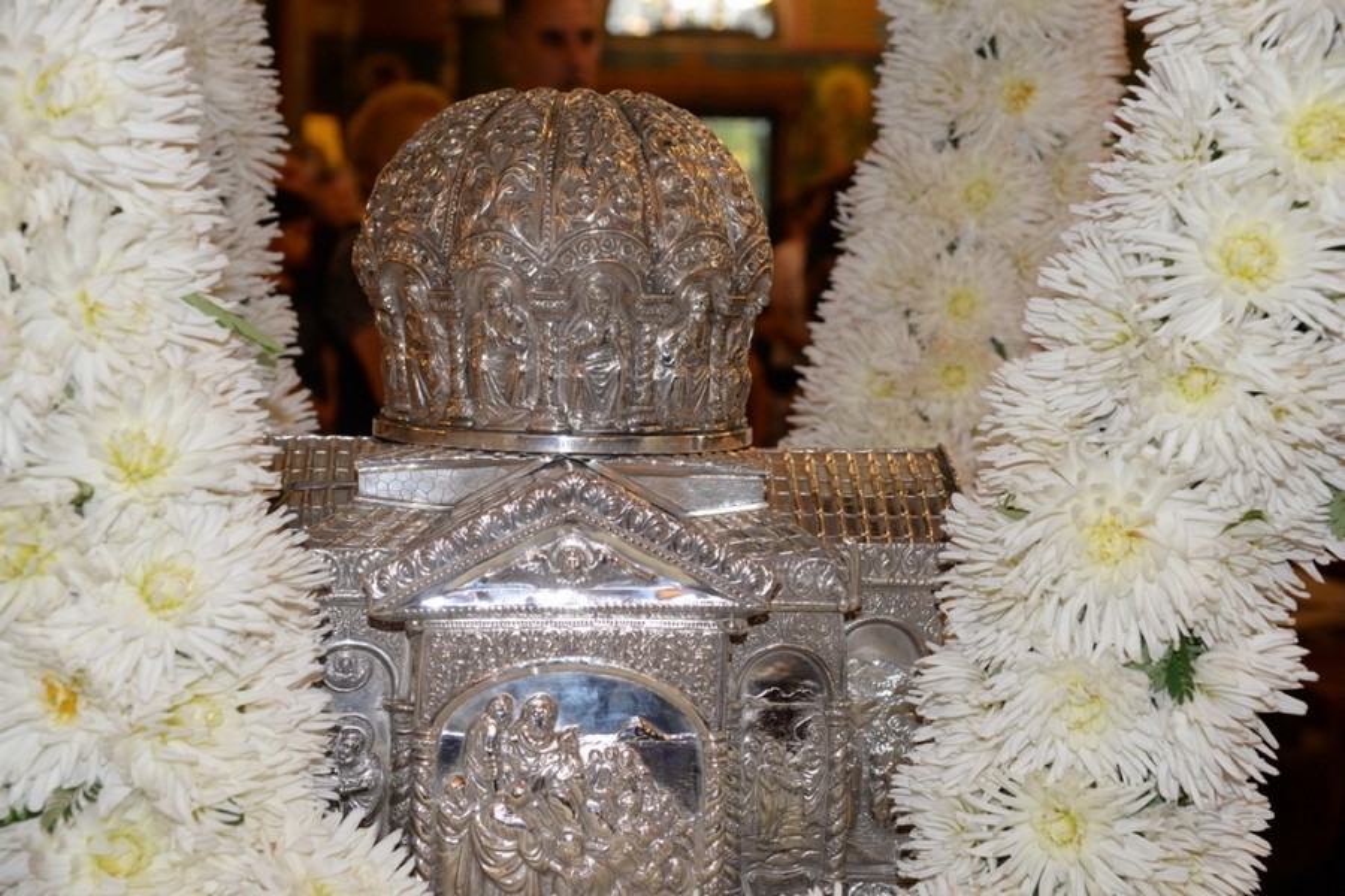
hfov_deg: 34.5
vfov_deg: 23.4
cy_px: 448
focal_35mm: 58
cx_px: 672
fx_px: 2167
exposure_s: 1/60
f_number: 5
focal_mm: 58
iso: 1000
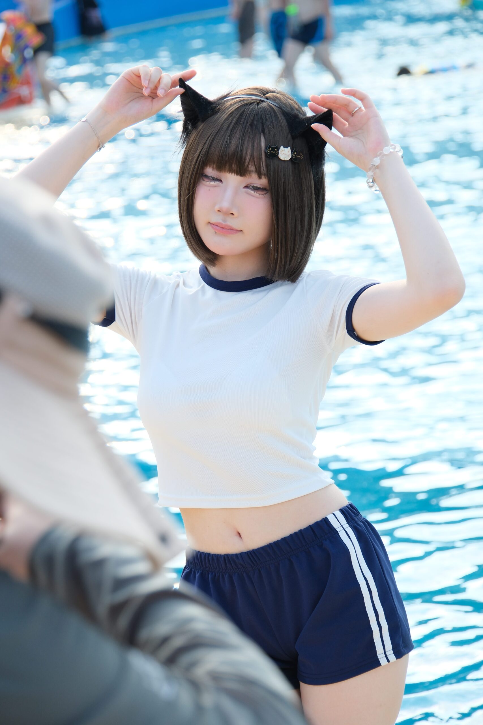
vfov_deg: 16.0
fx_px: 2575
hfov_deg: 10.7
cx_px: 242
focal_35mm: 128
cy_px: 362
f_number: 5
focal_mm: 85.4
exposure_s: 1/400
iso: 400
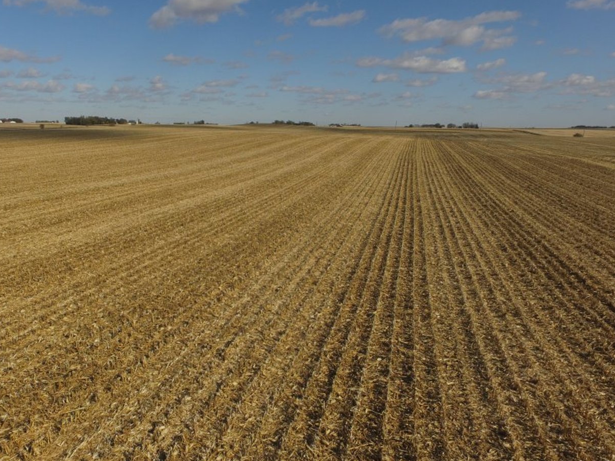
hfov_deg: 68.6
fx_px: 444
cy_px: 245
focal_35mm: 25
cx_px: 240
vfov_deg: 54.9
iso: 100
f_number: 2.8
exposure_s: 1/2347
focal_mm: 3.61
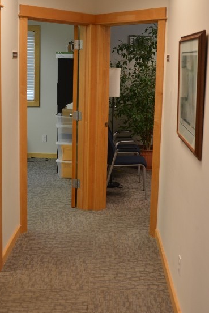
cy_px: 134
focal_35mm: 54
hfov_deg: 25.1
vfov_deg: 36.8
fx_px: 470
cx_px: 91
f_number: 4
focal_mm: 26
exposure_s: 1/60
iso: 450
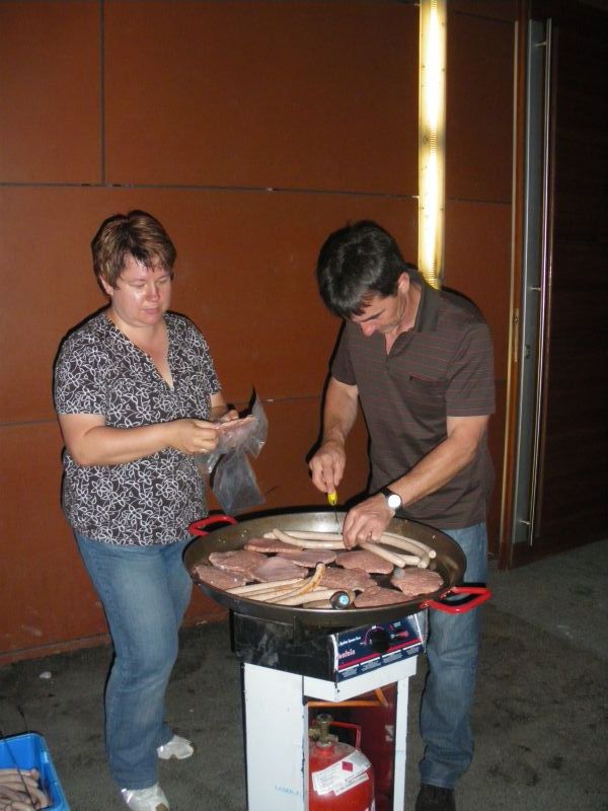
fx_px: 843
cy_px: 406
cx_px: 304
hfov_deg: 39.7
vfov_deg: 51.4
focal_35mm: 36
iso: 400
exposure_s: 1/50
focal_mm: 6.3
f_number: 3.5
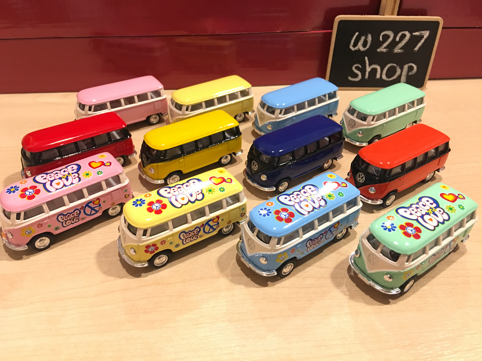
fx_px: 404
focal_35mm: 29
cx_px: 241
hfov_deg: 61.7
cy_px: 180
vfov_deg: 48.2
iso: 100
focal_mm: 4.15
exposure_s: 1/17
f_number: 2.2
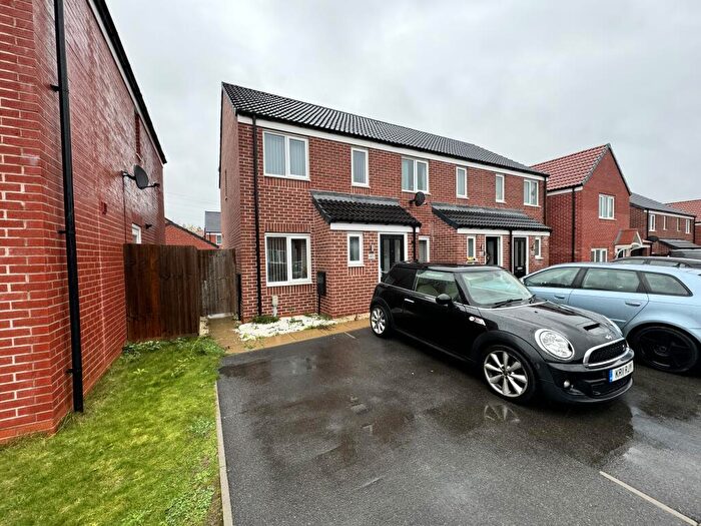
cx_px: 350
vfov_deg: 85.7
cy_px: 263
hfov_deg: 102.1
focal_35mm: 14
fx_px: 284
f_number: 2.2
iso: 100
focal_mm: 2.22
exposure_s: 1/99
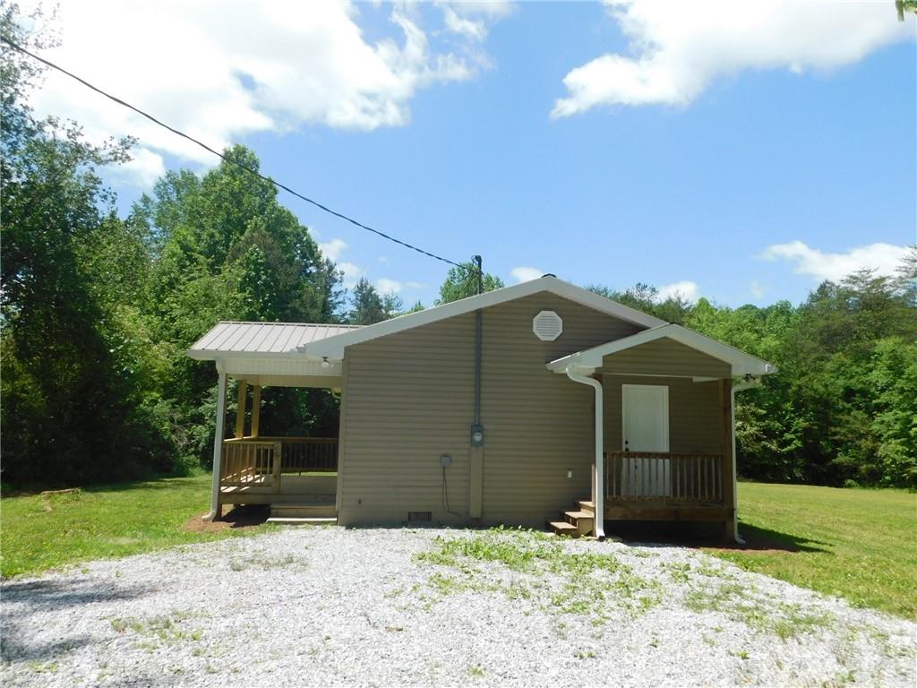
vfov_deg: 54.9
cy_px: 344
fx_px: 662
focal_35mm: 25
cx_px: 458
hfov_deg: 69.4
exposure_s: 1/1250
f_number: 3.1
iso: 125
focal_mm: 4.5
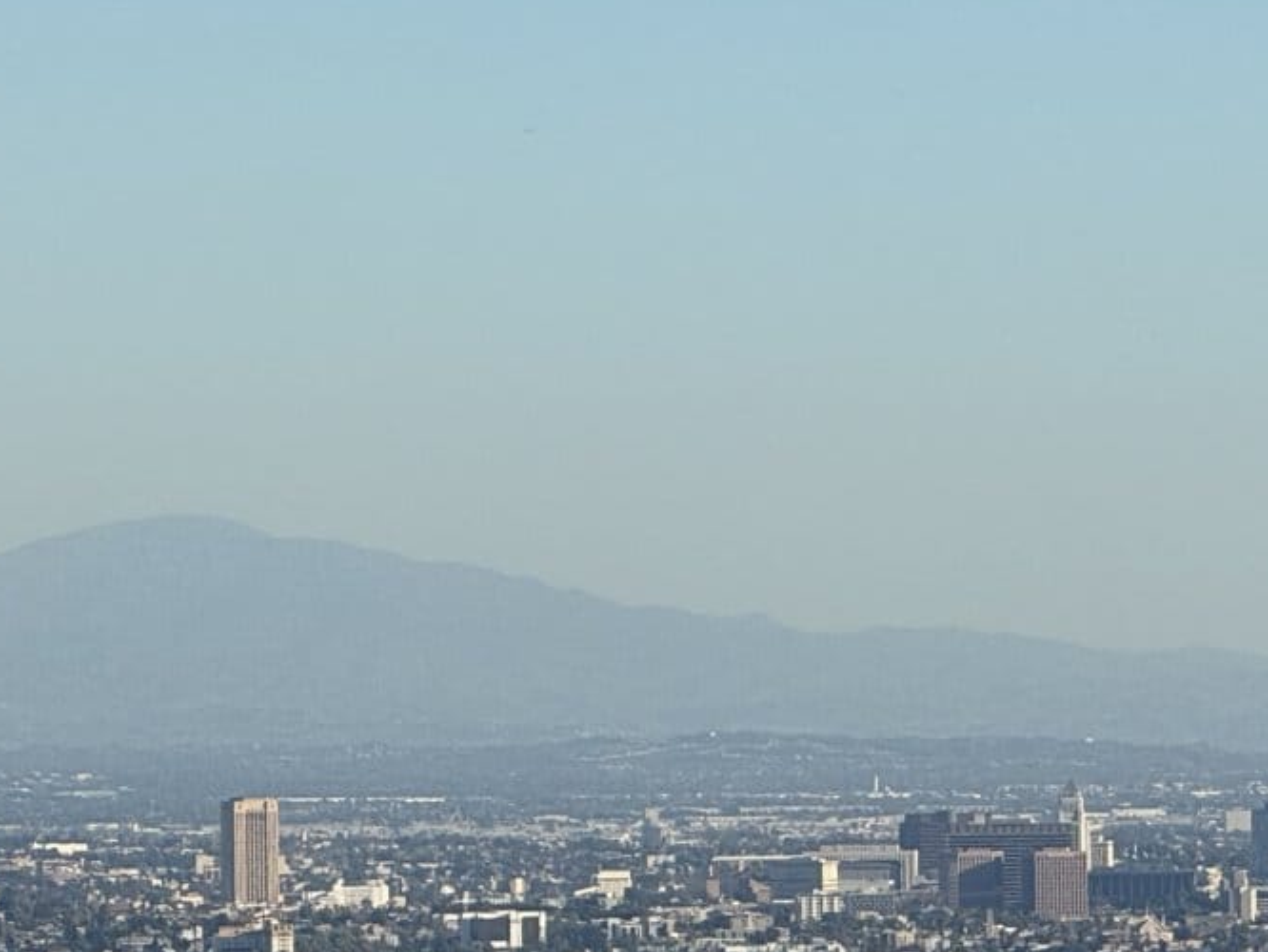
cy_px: 1135
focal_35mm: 369
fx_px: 13522
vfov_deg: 4.0
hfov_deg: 5.4
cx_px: 1102
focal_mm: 15.66
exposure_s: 1/1318
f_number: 2.8
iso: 50
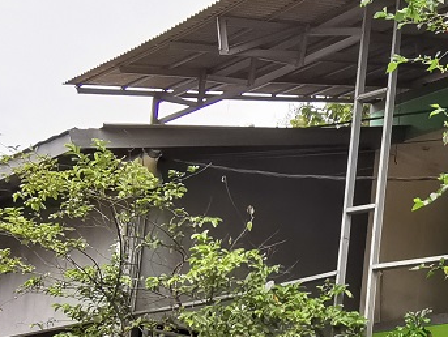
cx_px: 641
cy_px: 362
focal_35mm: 74
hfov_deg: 22.4
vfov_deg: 19.2
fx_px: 959
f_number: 2.2
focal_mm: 2.35
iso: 50
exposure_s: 1/569
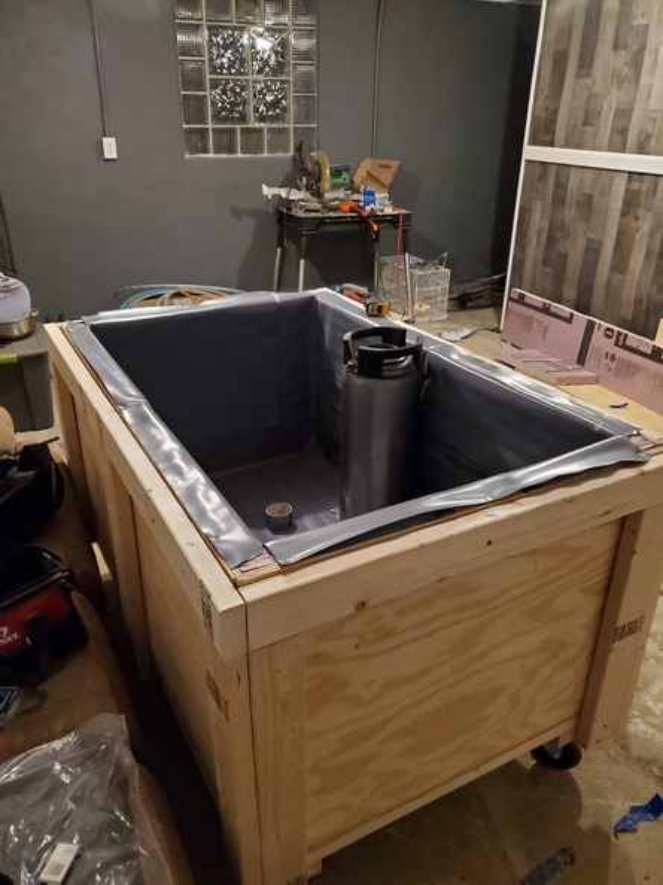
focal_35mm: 26
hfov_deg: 53.0
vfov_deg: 67.3
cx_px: 332
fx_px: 664
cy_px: 442
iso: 640
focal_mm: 4.3
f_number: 1.5
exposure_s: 1/33
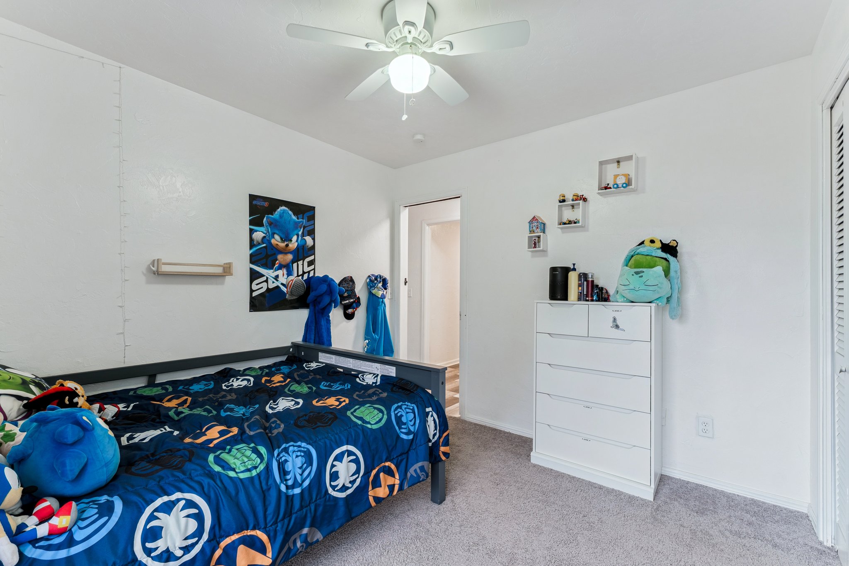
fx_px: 354
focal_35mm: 15
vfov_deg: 77.3
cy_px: 283
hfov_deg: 100.4
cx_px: 424
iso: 100
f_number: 8
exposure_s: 1/8
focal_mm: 10
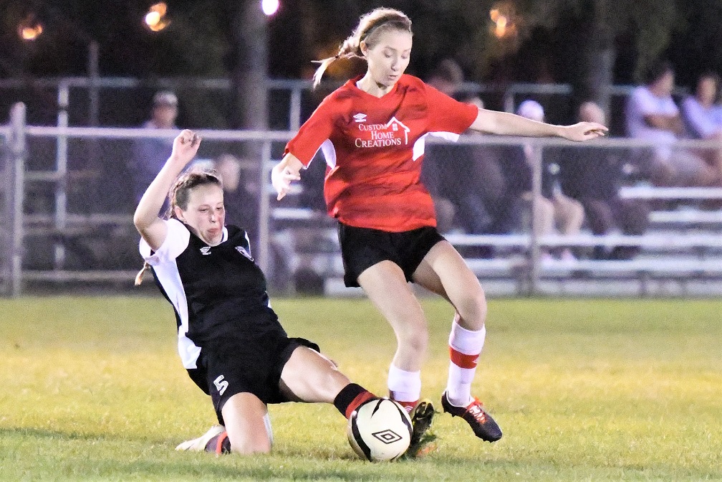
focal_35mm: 255
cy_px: 241
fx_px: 5114
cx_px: 361
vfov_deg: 5.4
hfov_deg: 8.1
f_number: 2.8
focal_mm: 170
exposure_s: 1/1250
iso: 40000
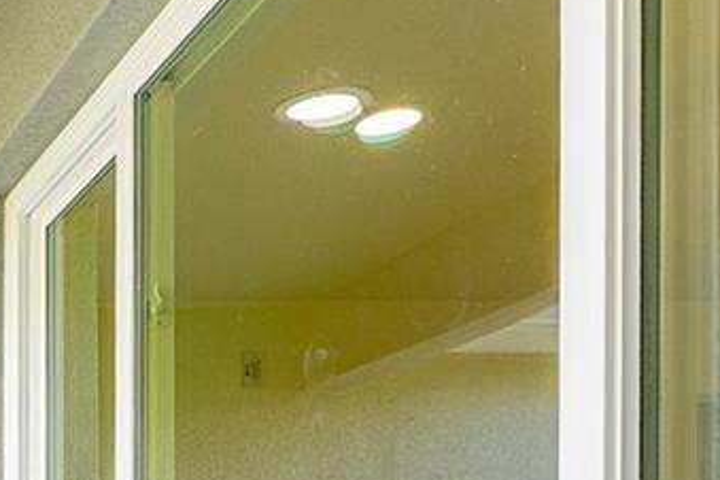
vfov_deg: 18.3
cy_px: 726
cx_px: -435
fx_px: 1320
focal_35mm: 66
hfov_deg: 22.9
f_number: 7.1
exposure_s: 1/25
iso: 500
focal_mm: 14
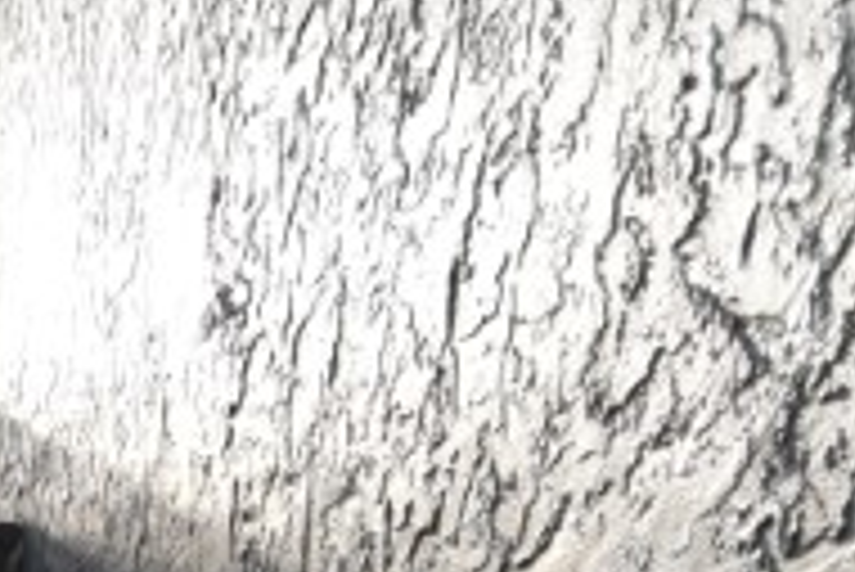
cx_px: -410
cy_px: 1324
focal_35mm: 91
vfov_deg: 12.3
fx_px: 2163
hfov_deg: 19.6
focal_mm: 10
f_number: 4
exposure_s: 1/4000
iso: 800
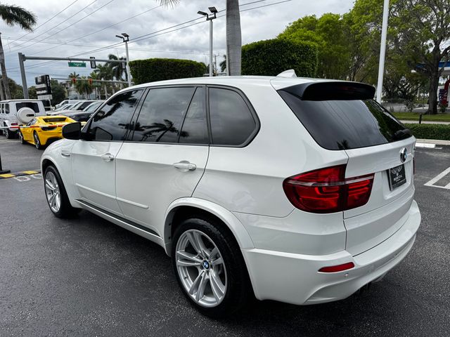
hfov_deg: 71.6
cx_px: 225
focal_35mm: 24
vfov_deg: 56.8
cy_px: 168
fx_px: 312
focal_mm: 6.76
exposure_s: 1/3597
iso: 80
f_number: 1.78
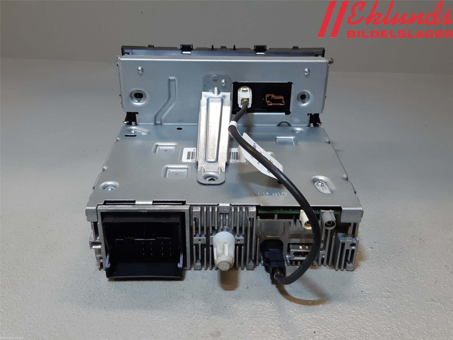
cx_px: 226
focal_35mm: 26
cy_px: 170
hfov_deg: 67.3
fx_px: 340
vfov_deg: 53.1
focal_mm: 3.93
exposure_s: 1/100
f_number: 1.7
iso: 80
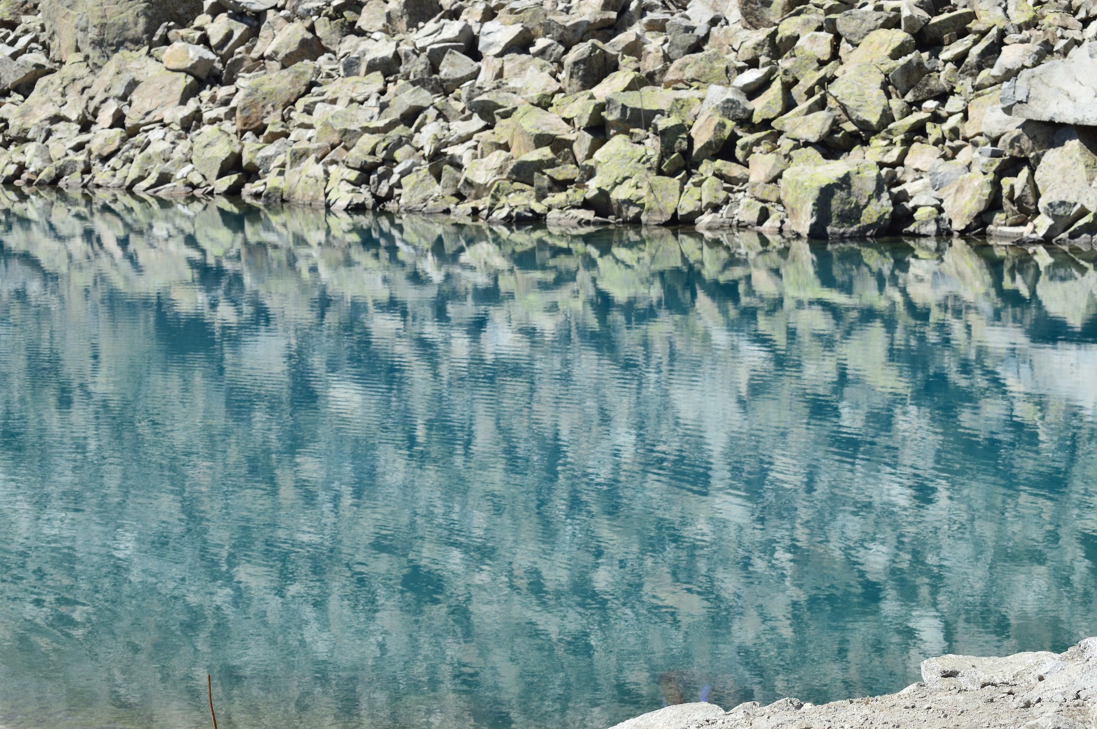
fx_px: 3196
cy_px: 364
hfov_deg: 19.5
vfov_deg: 13.0
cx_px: 548
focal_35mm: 105
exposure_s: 1/125
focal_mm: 70
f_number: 10
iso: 100
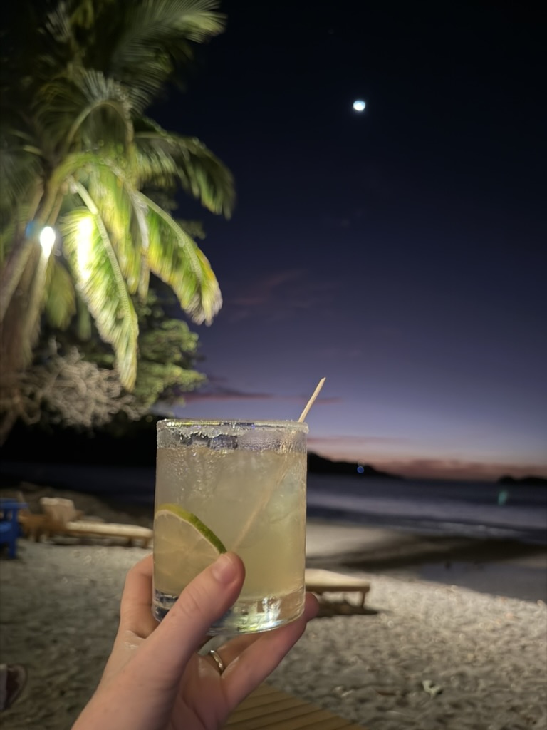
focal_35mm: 24
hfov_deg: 56.8
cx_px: 274
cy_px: 365
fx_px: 506
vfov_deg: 71.6
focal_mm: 6.76
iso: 1000
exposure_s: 1/12
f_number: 1.78
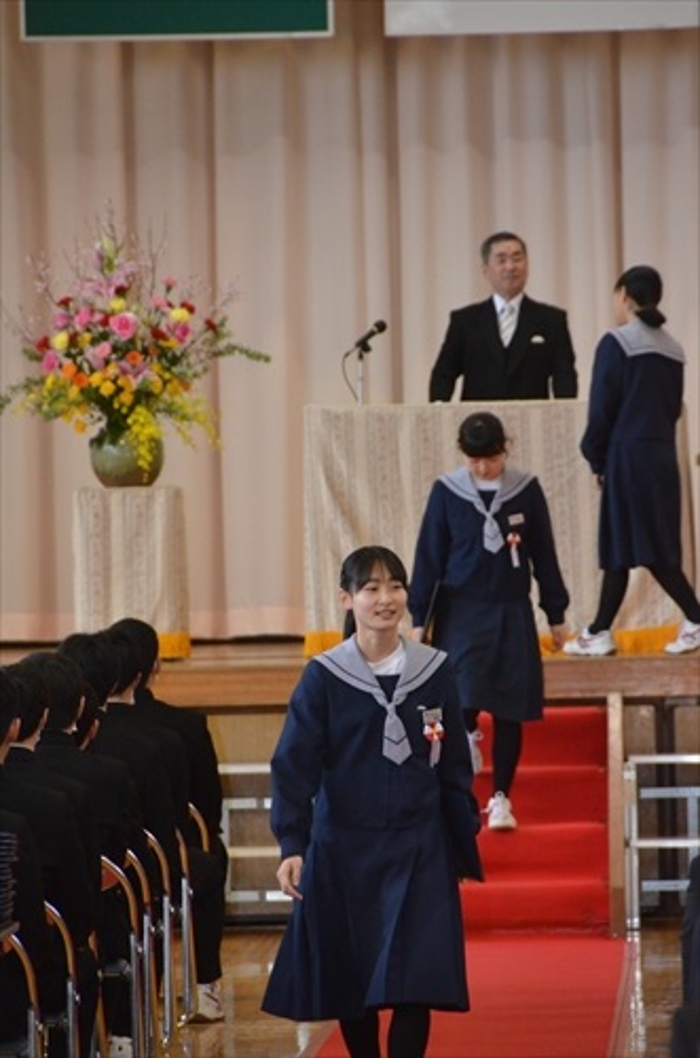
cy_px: 529
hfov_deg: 4.6
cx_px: 350
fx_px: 8792
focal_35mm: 300
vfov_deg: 6.9
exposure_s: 1/200
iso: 3200
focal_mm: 200
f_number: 5.6
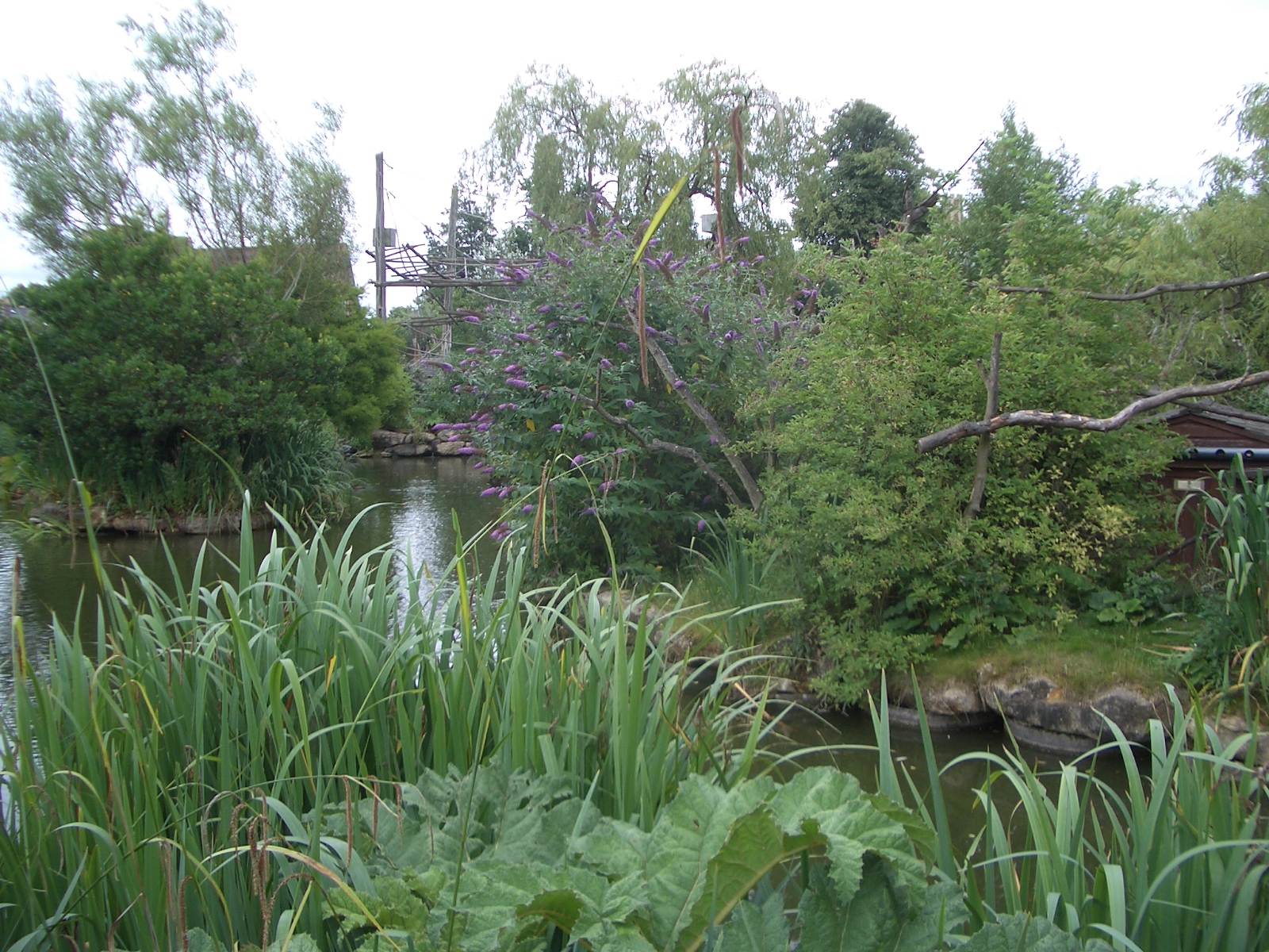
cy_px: 476
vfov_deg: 40.7
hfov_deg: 52.6
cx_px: 634
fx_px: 1283
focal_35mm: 35
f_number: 2.6
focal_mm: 5.8
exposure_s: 1/400
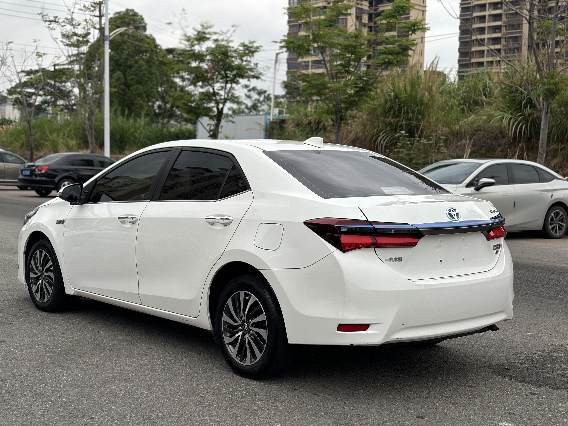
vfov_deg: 28.0
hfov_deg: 36.8
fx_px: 853
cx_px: 284
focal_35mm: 52
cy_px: 213
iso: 32
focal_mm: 5.96
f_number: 1.6
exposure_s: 1/289
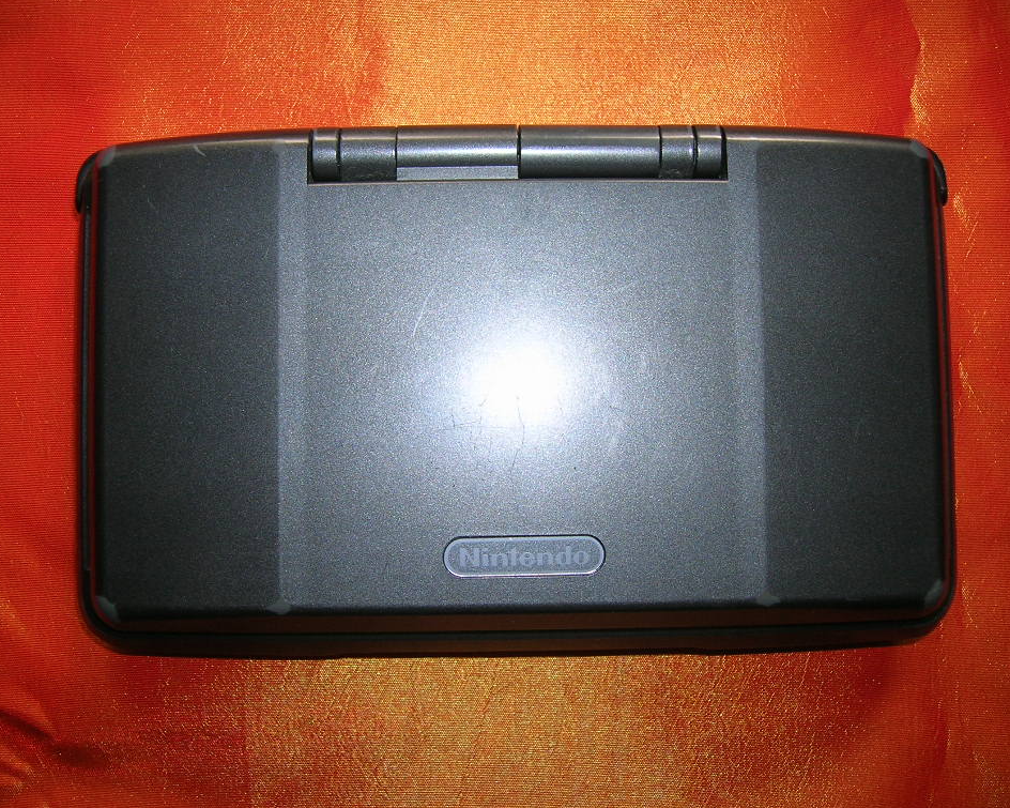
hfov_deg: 50.3
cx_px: 489
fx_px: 1076
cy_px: 408
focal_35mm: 36
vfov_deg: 41.1
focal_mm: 5.7
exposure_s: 1/60.1
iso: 50
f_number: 2.9
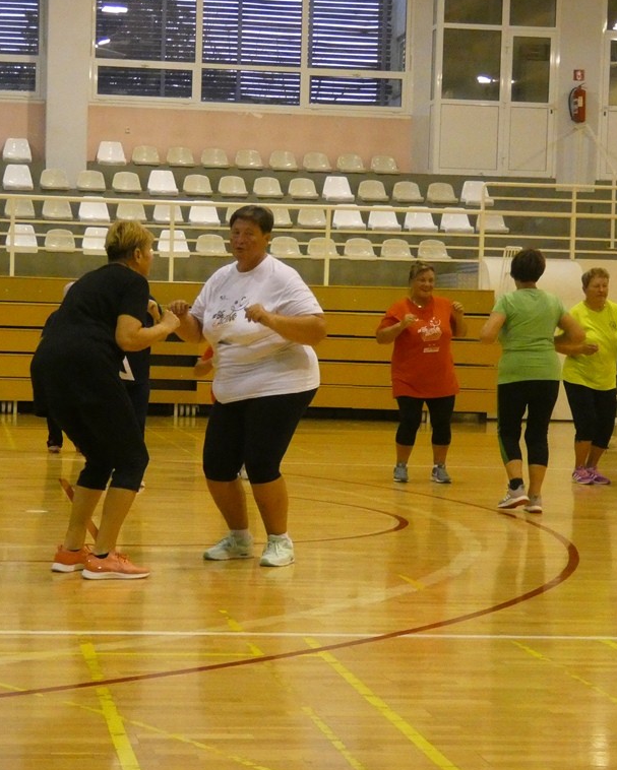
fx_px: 1985
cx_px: 205
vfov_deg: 22.0
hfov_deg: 17.6
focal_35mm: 87
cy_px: 385
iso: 1600
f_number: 4.2
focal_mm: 11.9
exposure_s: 1/60
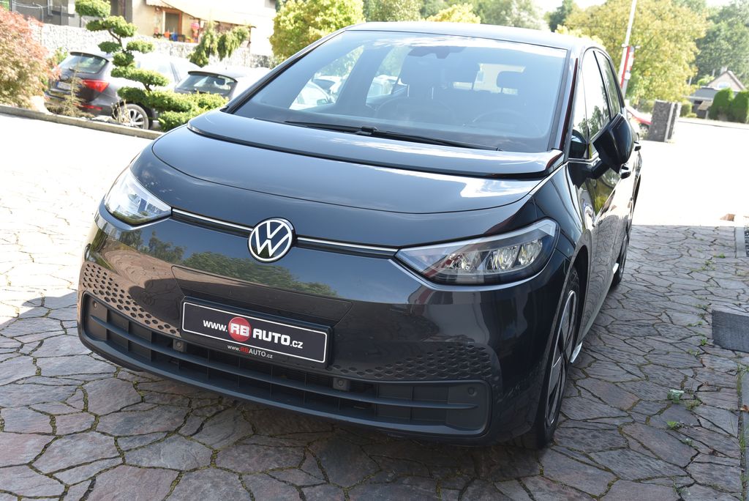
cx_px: 374
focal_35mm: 40
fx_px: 833
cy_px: 250
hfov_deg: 48.4
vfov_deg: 33.4
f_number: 6.3
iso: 500
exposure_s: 1/160
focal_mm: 40
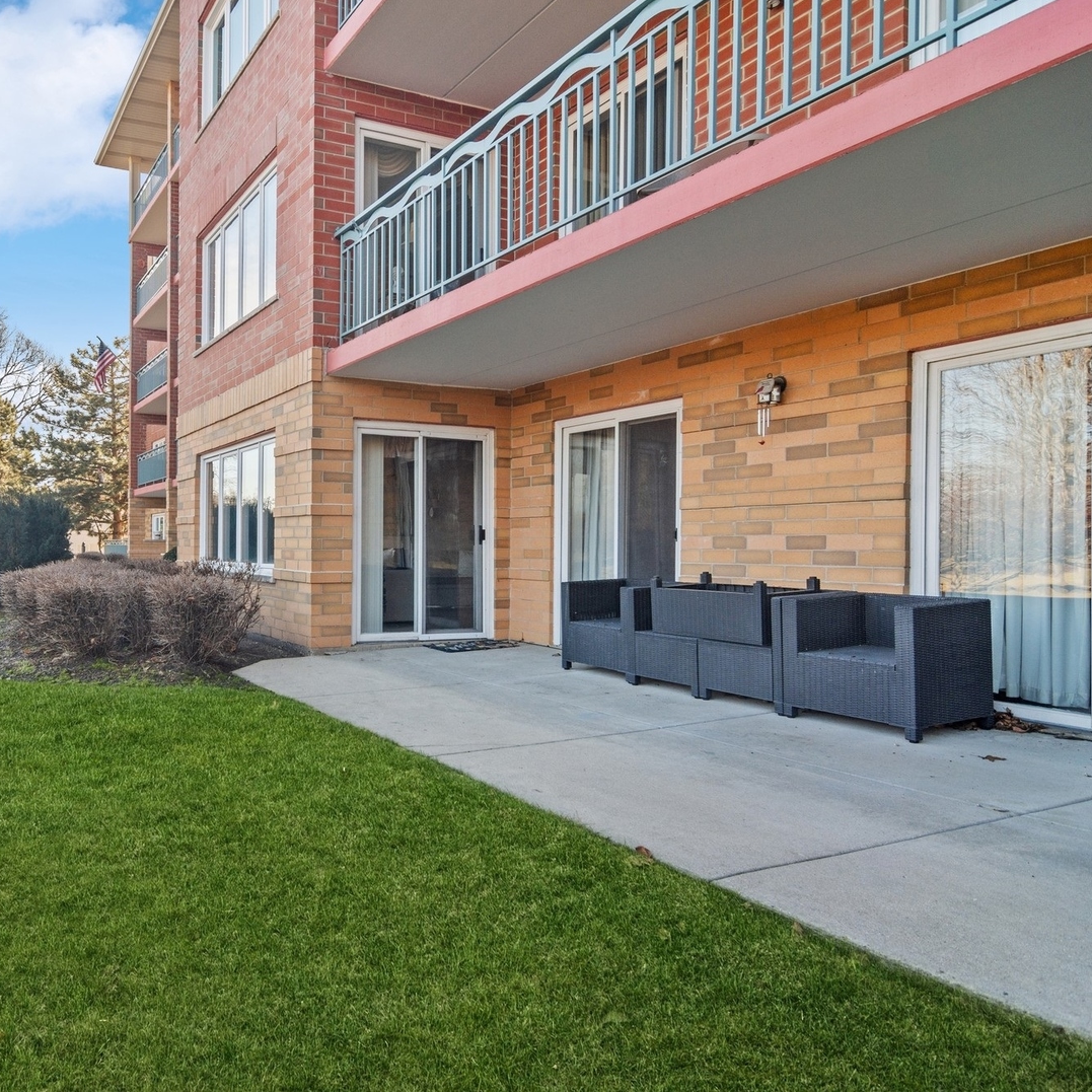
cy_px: 545
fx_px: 821
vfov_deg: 67.3
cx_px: 307
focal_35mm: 23
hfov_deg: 64.2
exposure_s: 1/250
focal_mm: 12
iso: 200
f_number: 8
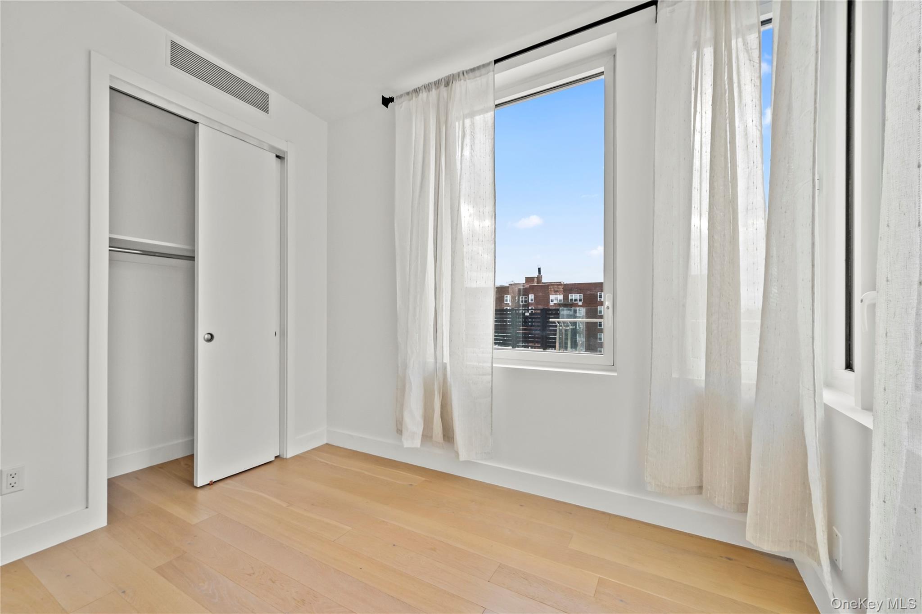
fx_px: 371
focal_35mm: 14
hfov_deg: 102.3
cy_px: 307
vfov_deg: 79.2
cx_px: 461
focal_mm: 14.5
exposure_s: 1/10
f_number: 8
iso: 800
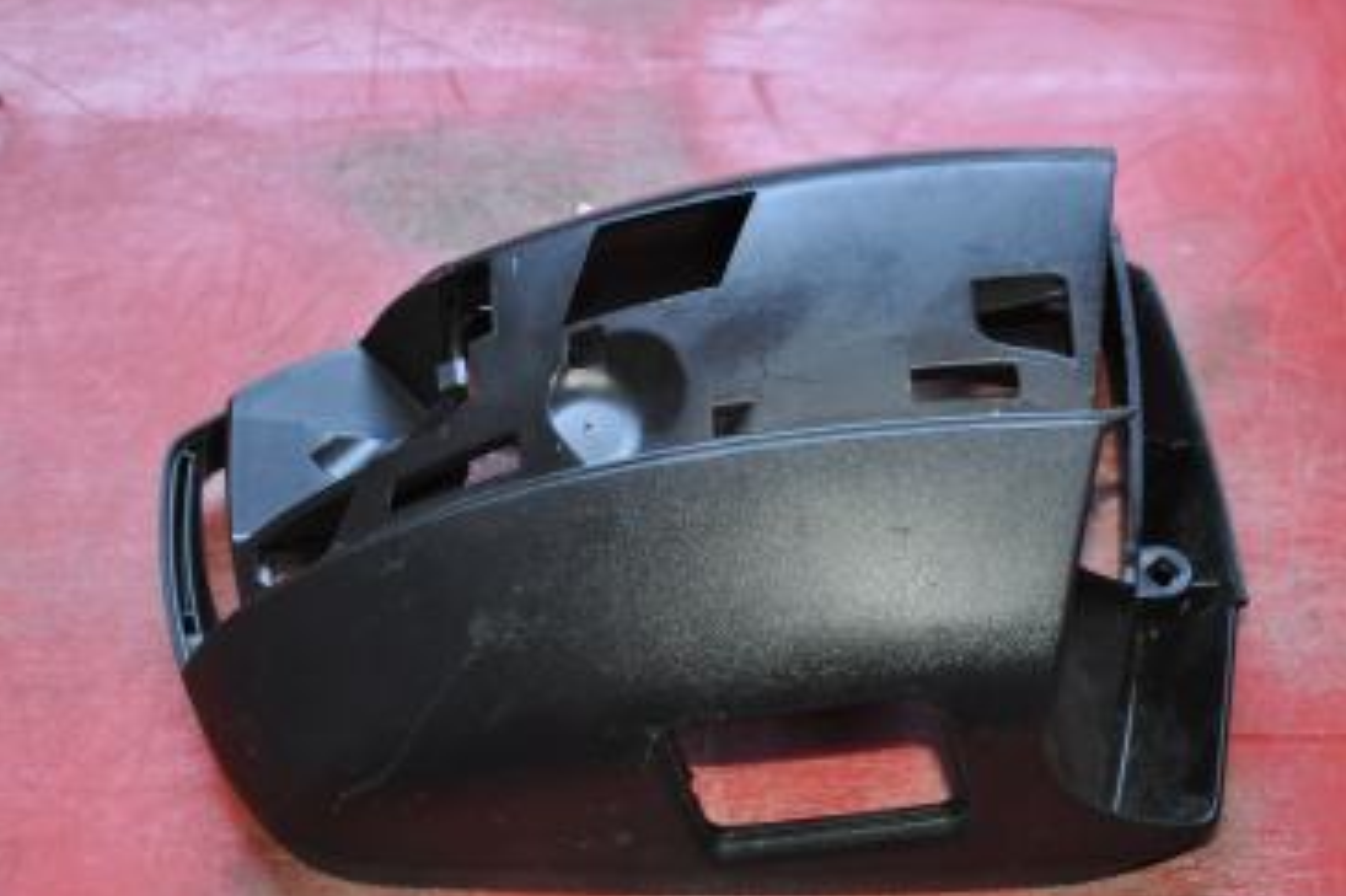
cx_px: 741
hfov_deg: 26.0
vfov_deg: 17.5
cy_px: 490
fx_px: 2915
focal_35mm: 78
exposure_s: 1/60
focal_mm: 38
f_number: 4.5
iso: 800
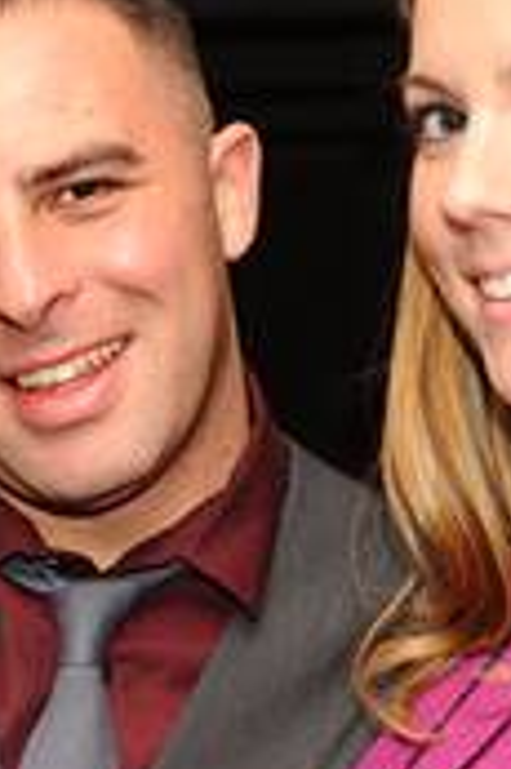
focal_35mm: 178
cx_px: 249
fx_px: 3797
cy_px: 369
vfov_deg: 11.6
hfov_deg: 7.7
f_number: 6.7
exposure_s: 1/250
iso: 1100
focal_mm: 56
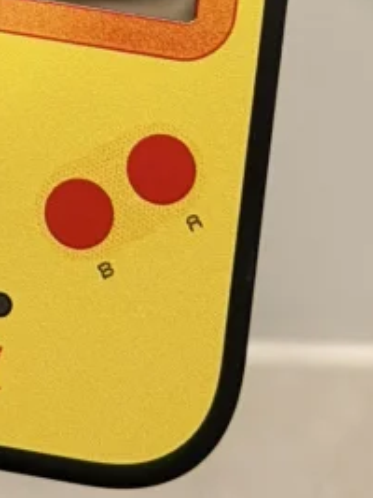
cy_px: -666
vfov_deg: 7.2
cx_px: -449
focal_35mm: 259
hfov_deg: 5.6
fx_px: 3724
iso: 64
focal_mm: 6.76
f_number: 1.78
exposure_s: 1/487
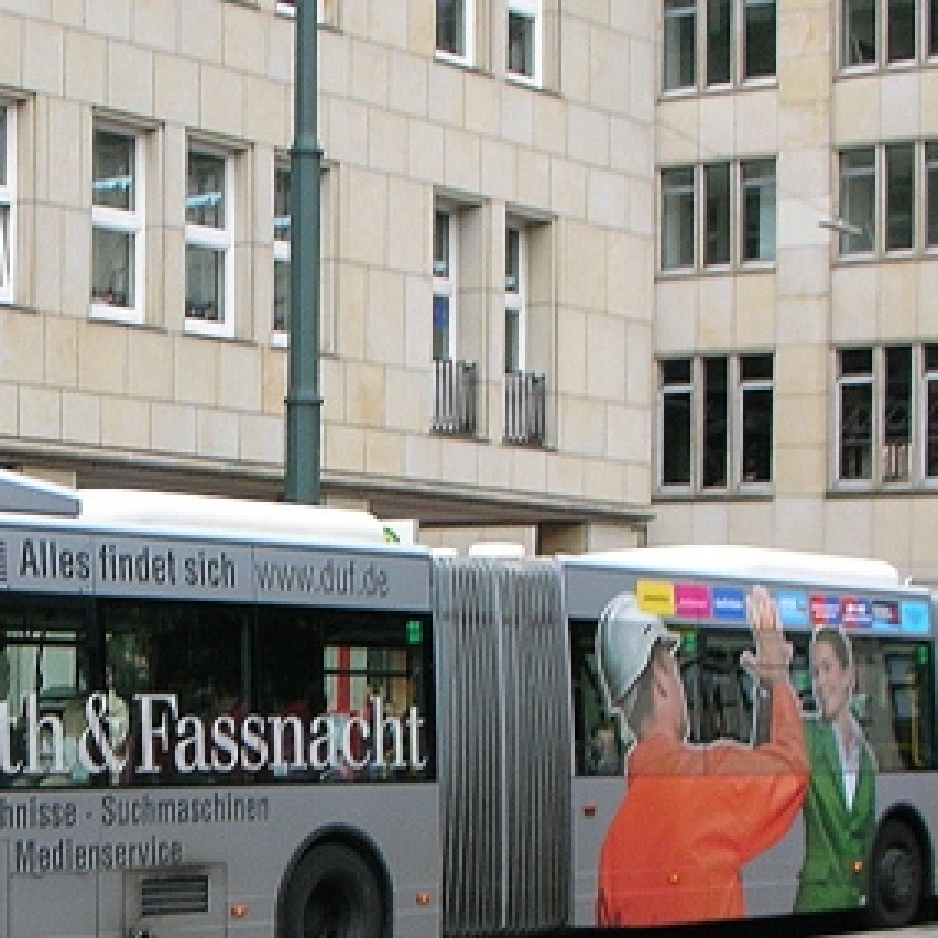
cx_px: 46
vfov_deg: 19.5
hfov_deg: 19.5
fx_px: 2667
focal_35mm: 87
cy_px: 875
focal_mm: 5.8
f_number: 3
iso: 50
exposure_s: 1/77.2
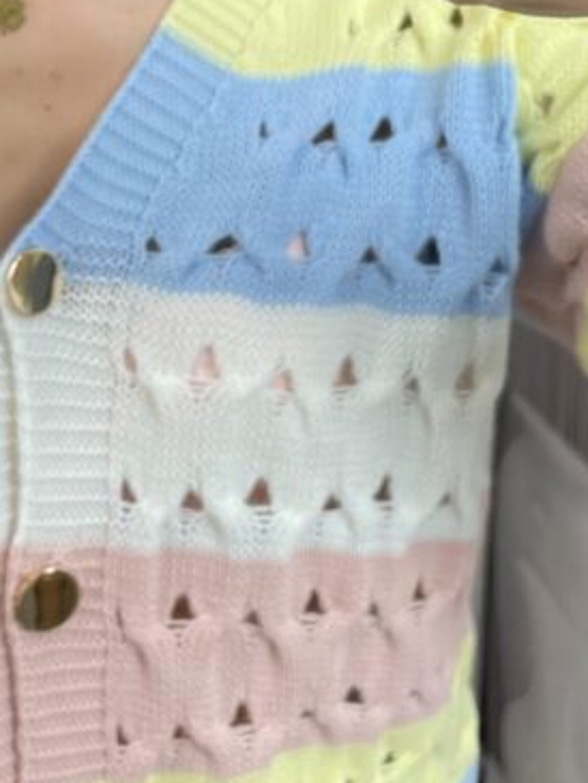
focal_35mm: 73
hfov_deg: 20.1
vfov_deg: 26.0
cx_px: 195
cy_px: 114
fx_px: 1652
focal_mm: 4.2
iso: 64
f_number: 1.6
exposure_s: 1/100
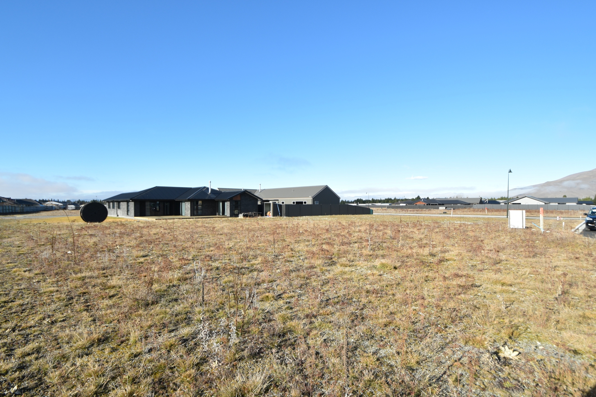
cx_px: 302
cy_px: 211
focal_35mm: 17
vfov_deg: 70.4
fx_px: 281
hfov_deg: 93.3
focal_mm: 10
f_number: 10
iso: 200
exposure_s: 1/400
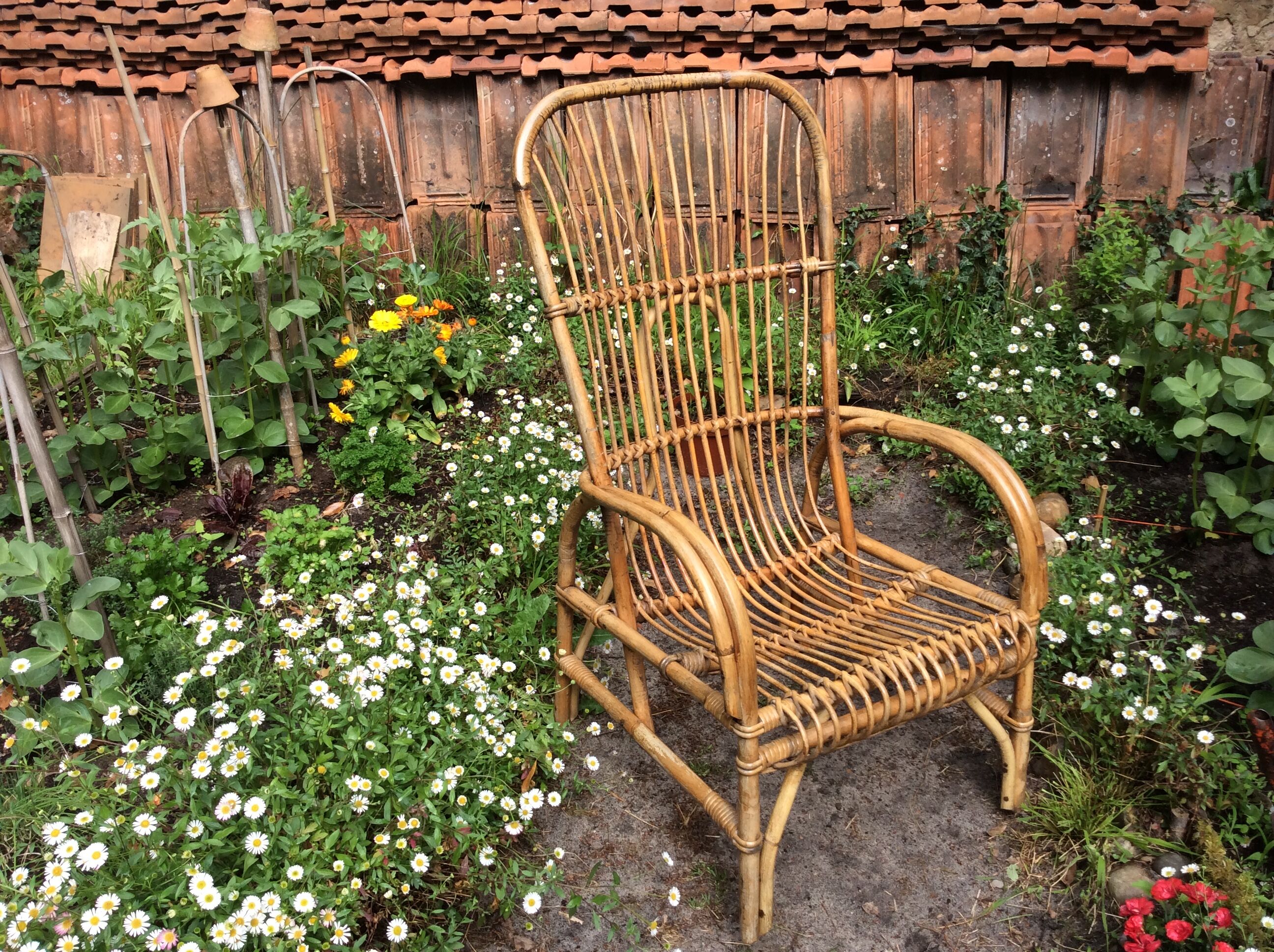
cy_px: 476
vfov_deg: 44.1
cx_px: 637
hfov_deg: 56.9
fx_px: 1176
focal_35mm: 32
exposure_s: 1/276
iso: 32
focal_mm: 3.3
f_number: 2.4
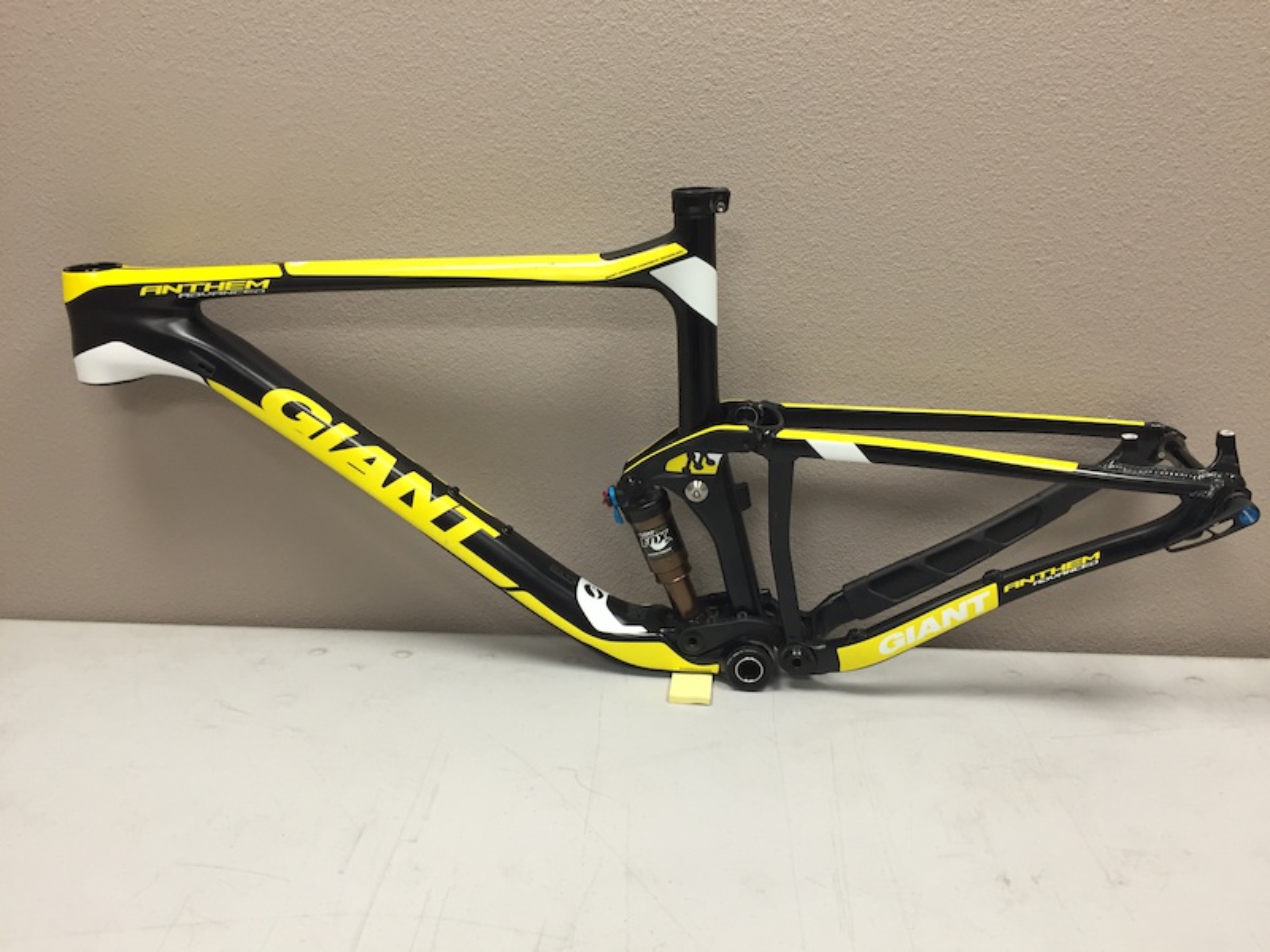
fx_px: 1064
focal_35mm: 29
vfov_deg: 48.2
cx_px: 635
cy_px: 476
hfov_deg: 61.7
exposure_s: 1/30
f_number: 2.2
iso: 100
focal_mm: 4.15
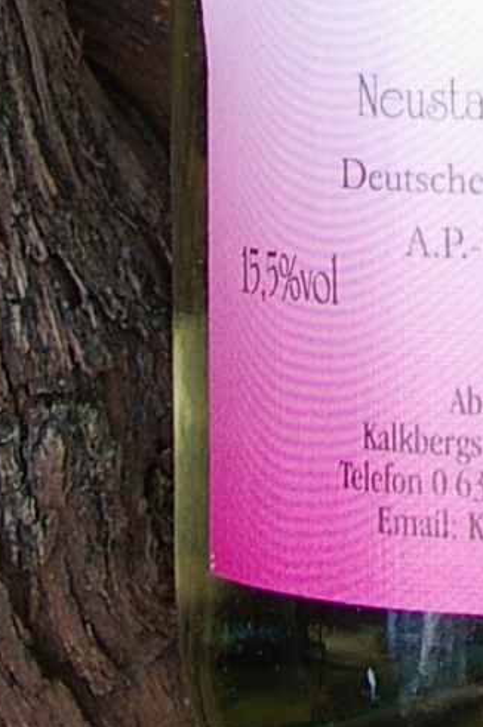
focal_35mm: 221
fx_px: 4454
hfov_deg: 6.1
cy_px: -668
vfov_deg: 8.9
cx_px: 748
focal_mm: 24
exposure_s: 1/125
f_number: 6.7
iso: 200
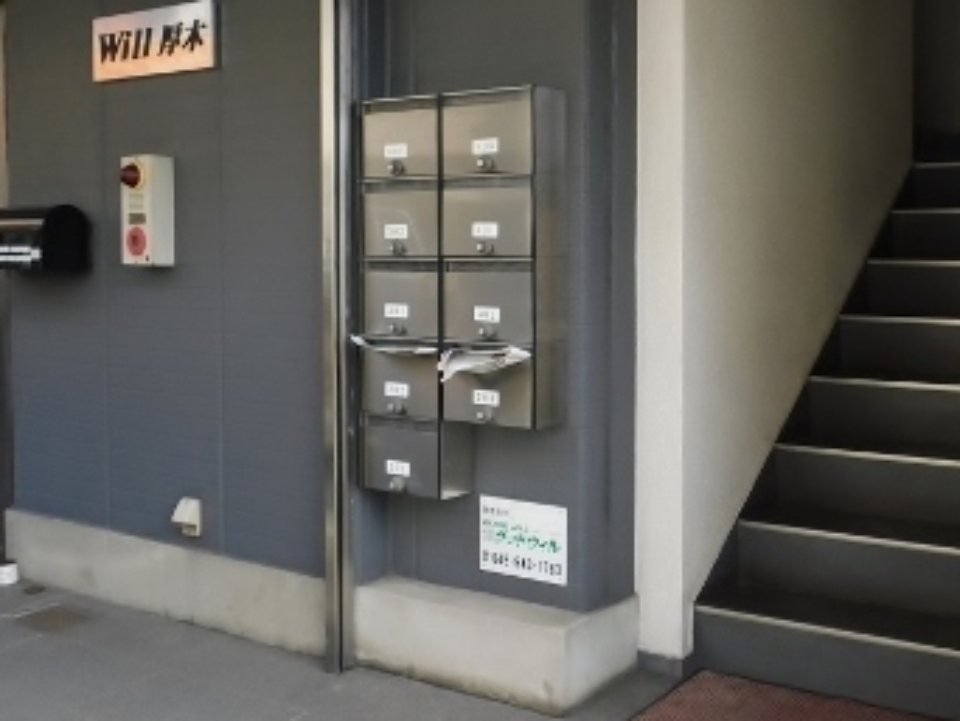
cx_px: 685
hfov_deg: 42.8
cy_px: 303
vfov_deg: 33.6
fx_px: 1193
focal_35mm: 43
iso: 125
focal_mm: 4
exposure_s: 1/320
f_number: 3
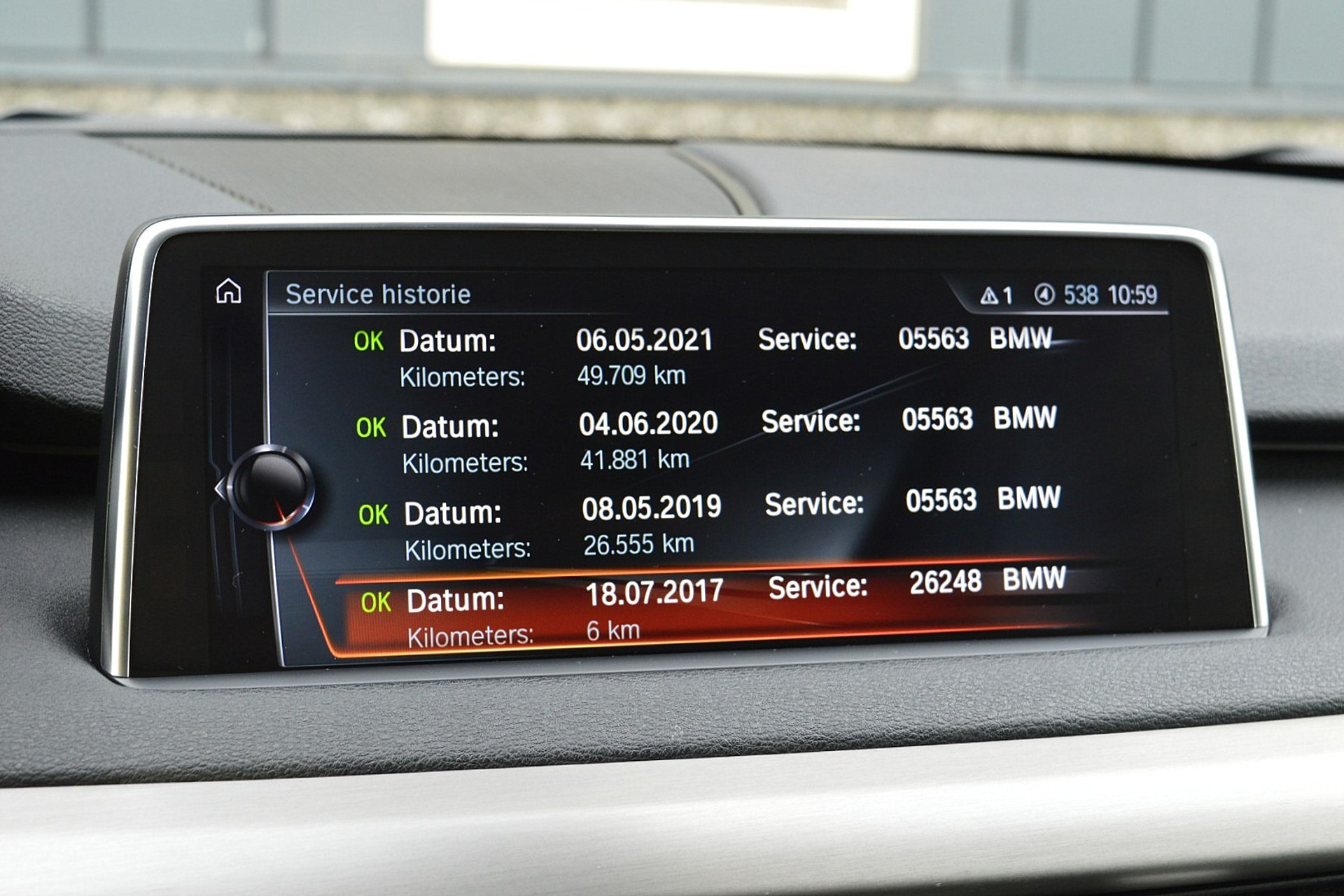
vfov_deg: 23.8
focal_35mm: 57
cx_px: 672
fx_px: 2128
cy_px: 448
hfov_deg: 35.1
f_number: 7.1
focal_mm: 38
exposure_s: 1/60
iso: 800
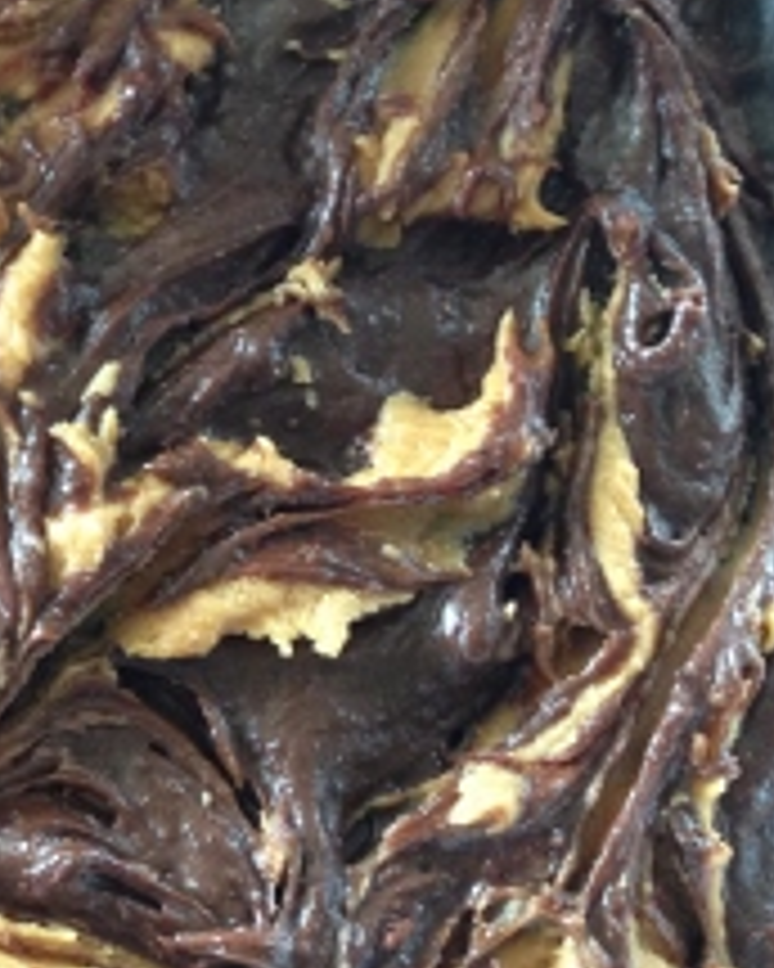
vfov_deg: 20.0
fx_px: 2749
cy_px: 432
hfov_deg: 14.6
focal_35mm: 96
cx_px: -495
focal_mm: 4.12
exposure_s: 1/20
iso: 160
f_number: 2.4
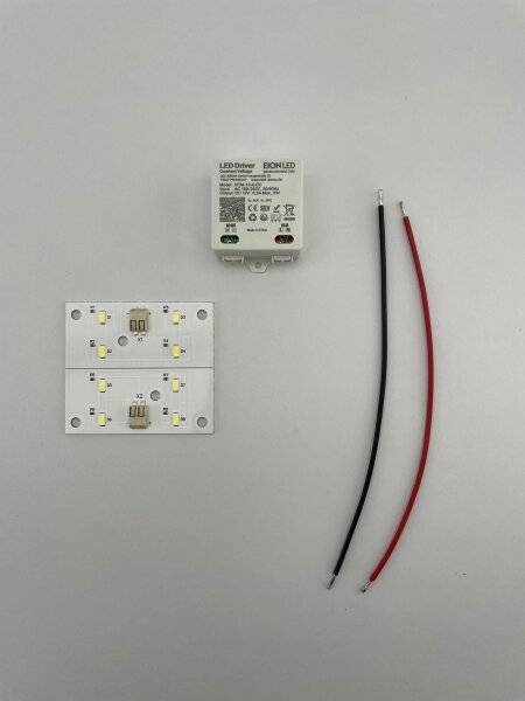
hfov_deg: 53.1
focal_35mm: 26
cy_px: 350
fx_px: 526
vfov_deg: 67.3
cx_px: 262
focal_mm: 4.2
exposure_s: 1/2882
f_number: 1.6
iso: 32
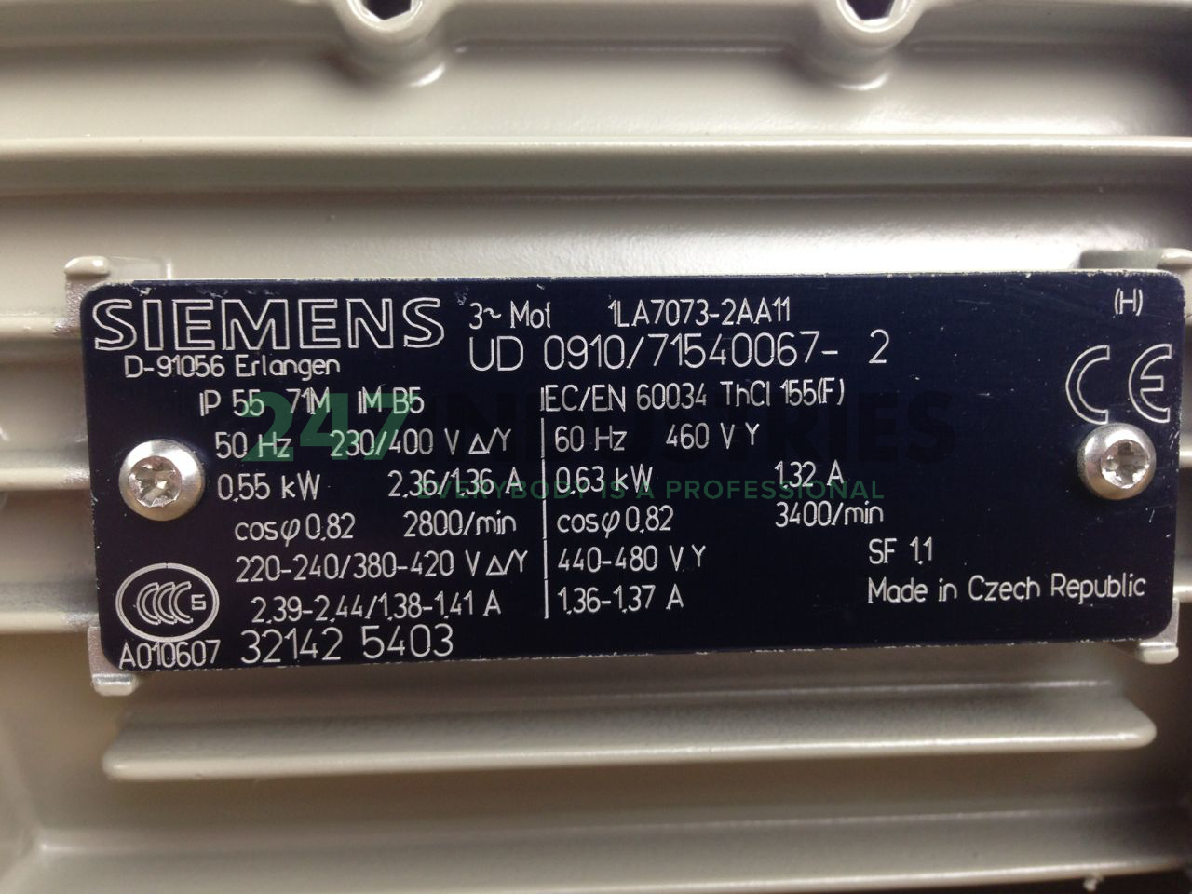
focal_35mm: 33
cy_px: 447
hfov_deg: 55.4
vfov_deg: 42.9
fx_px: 1136
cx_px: 596
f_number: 2.4
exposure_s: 1/40
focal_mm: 4.12
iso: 50
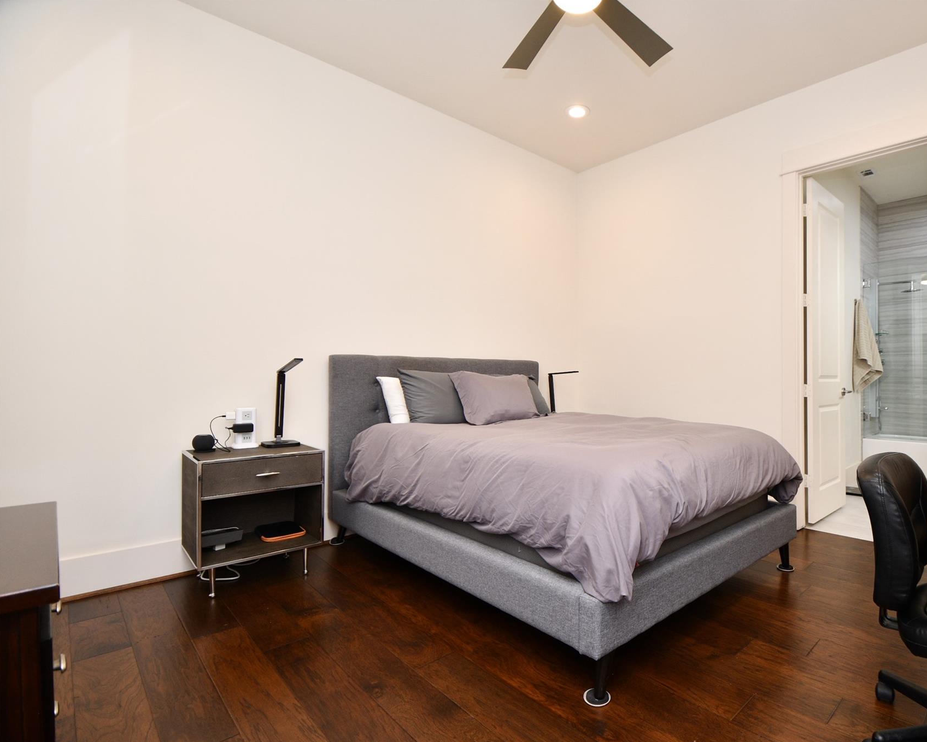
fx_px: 466
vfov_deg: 77.0
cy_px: 370
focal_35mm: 17
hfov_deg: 88.5
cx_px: 557
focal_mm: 10
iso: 360
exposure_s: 1/60
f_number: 4
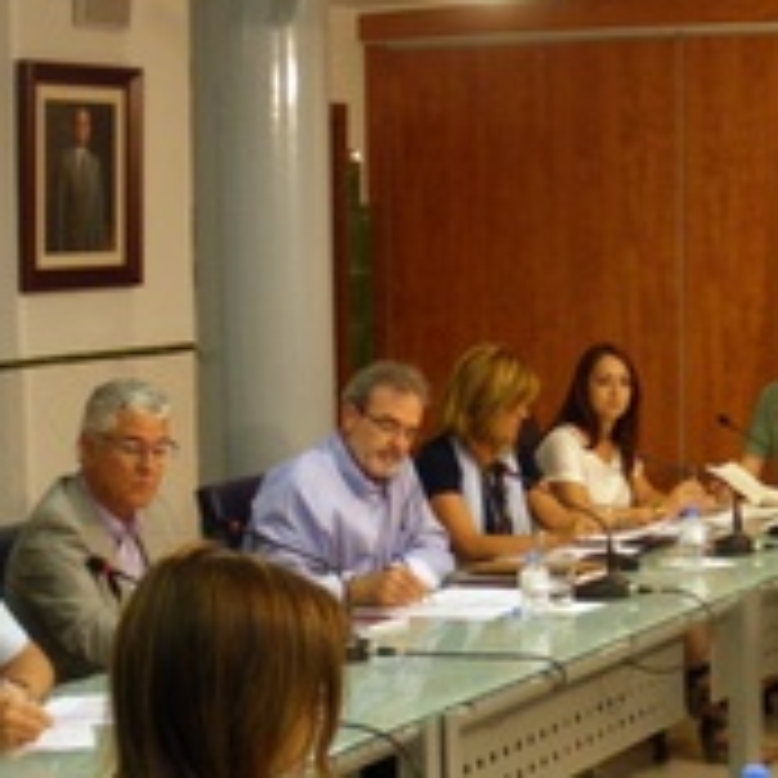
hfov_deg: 18.1
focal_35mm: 92
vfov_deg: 18.6
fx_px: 2339
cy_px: 704
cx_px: 877
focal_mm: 6.3
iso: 160
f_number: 3.5
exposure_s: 1/50
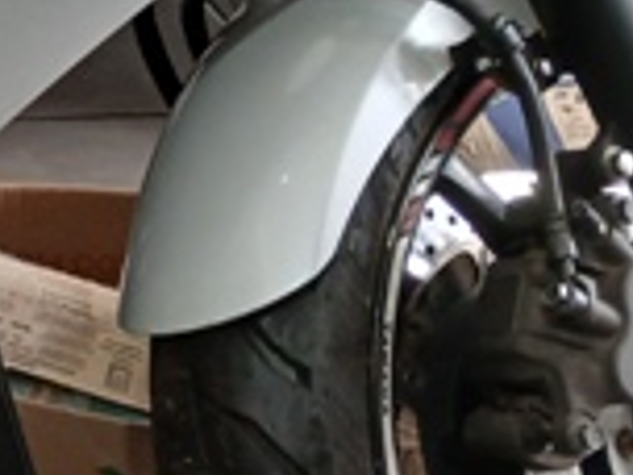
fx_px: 2505
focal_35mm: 137
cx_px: -720
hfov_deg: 12.3
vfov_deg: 10.6
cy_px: -96
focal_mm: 3.98
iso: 200
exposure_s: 1/60
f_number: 1.8
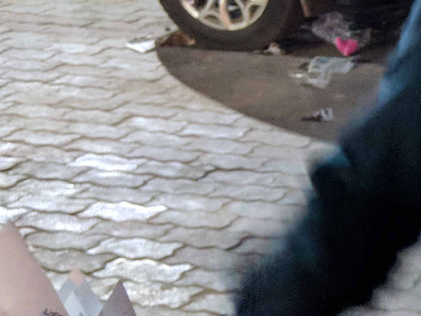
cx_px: 875
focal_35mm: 125
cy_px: 321
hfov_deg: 13.3
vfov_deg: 11.7
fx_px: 1520
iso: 661
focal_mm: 4.44
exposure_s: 1/33.4
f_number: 1.8
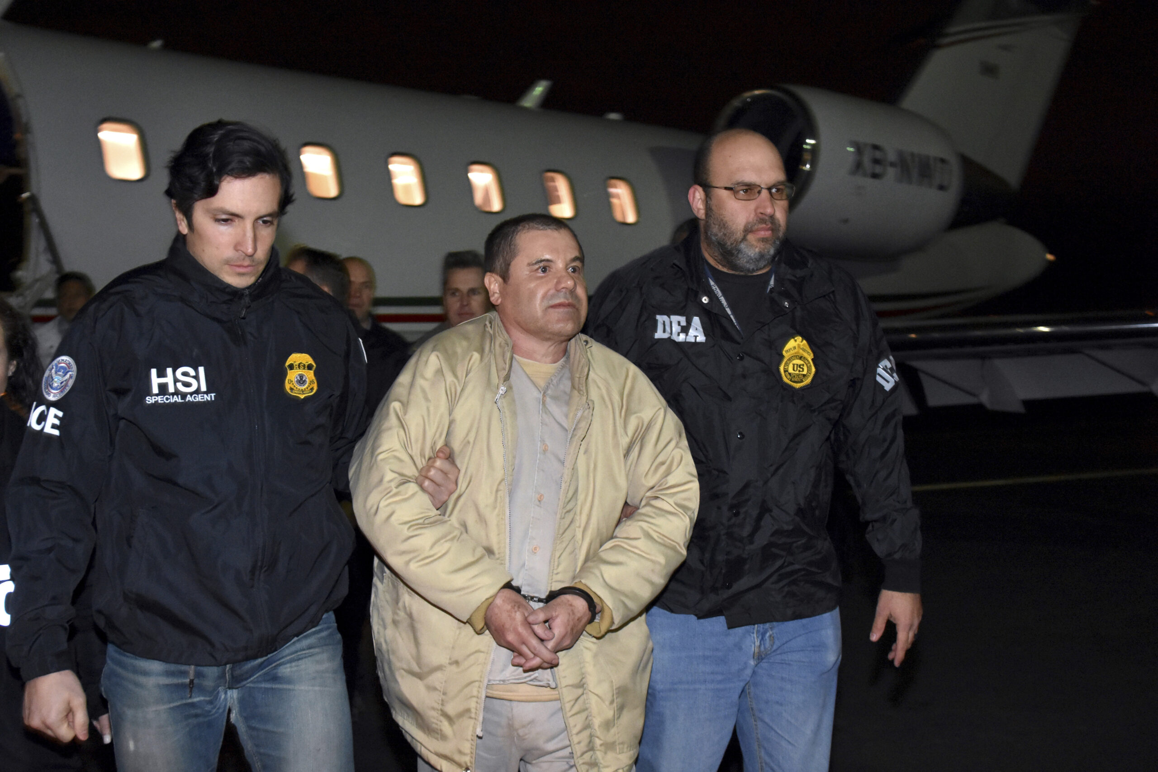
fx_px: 1447
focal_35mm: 45
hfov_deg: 43.6
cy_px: 386
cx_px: 579
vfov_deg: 29.9
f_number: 4
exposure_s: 1/60
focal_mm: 30
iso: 3600
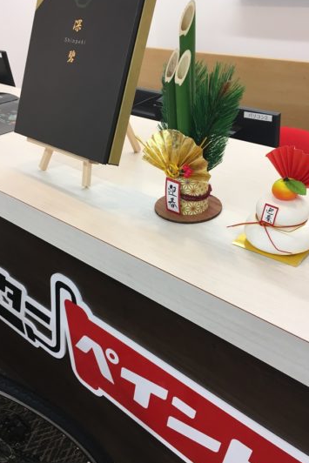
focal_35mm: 34
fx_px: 437
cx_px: 164
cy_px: 236
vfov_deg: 55.8
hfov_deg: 38.9
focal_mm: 4.15
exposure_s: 1/40
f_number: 2.2
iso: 25
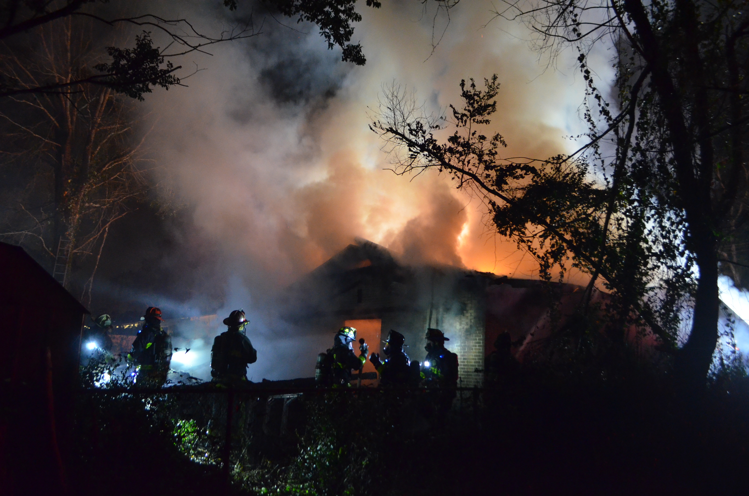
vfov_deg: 47.7
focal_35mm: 27
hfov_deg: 67.5
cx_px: 374
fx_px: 561
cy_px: 248
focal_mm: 18
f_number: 3.5
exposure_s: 1/20
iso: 3200
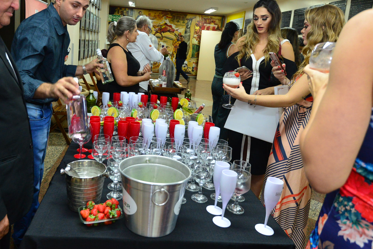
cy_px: 97
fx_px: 311
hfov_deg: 61.4
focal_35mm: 30
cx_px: 149
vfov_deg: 43.4
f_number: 4
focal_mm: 20
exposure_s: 1/125
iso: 2500
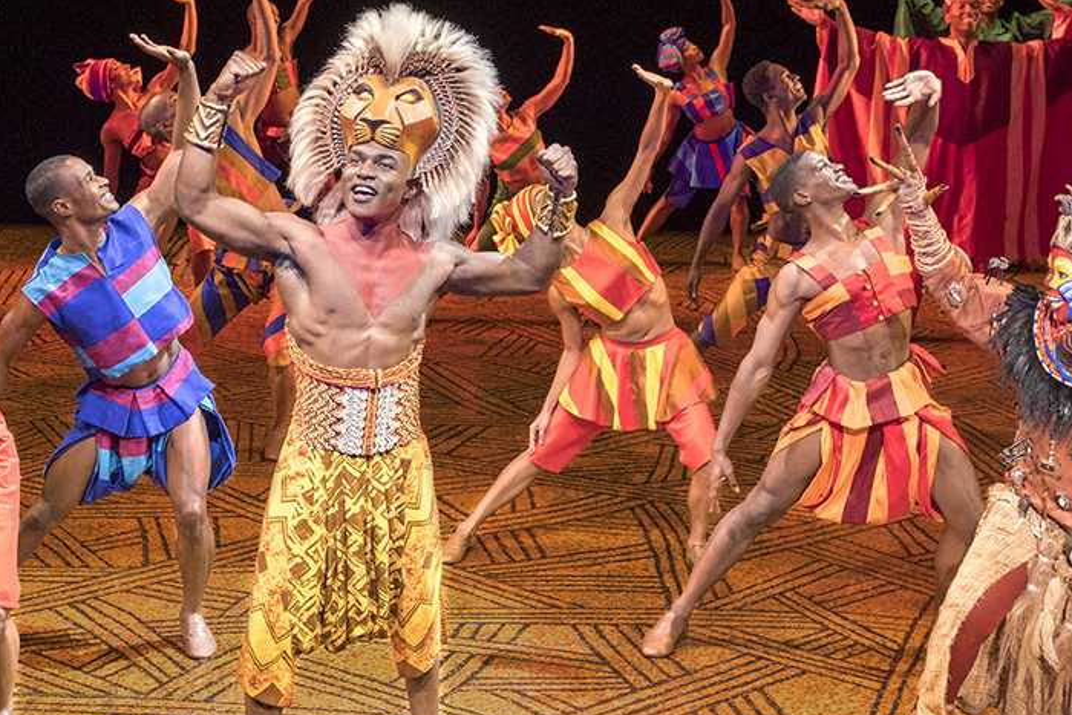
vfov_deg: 17.5
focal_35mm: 78
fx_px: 2323
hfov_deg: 25.9
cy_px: 269
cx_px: 427
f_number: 6.3
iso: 3200
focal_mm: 28
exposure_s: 1/400
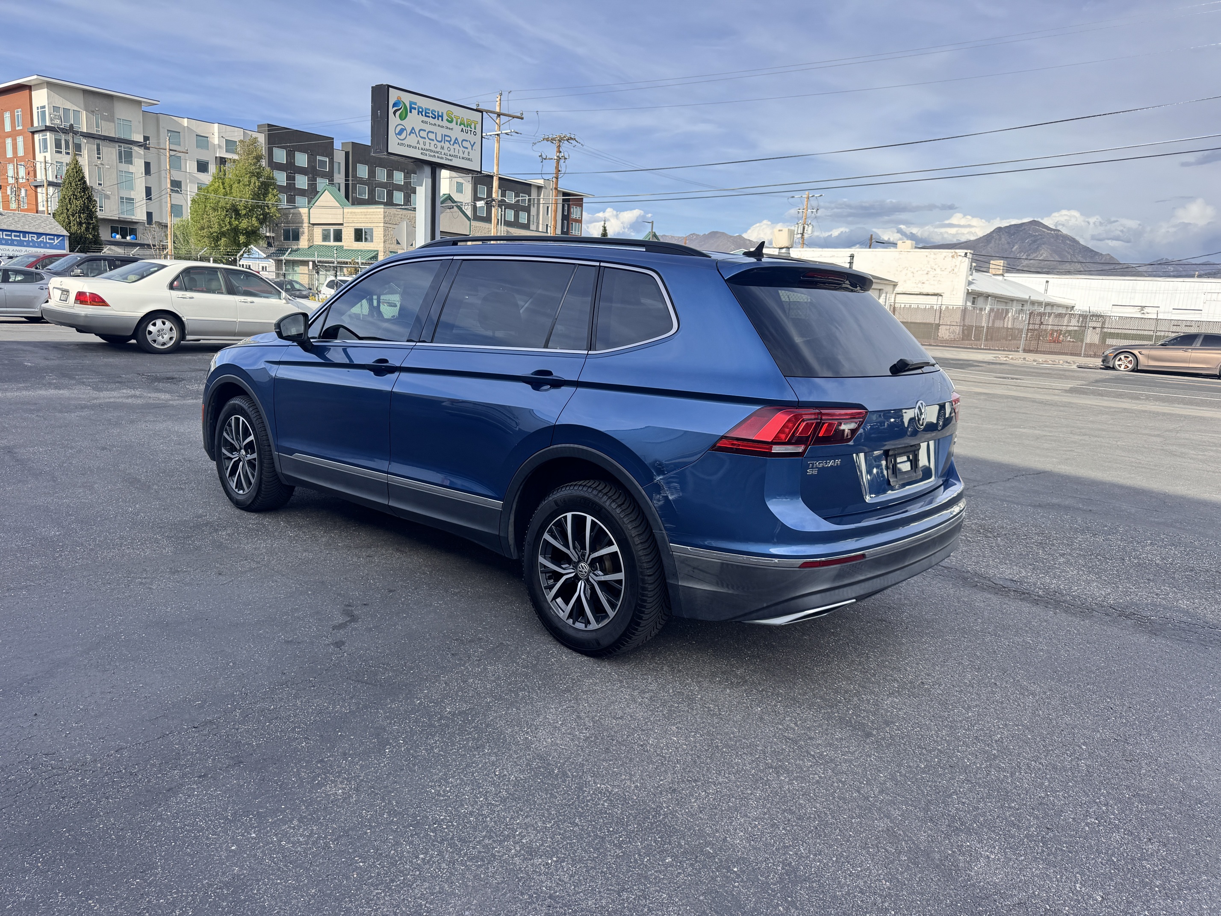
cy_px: 458
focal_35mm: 24
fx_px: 847
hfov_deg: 71.6
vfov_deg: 56.8
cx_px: 610
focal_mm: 6.76
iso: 80
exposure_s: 1/2041
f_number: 1.78
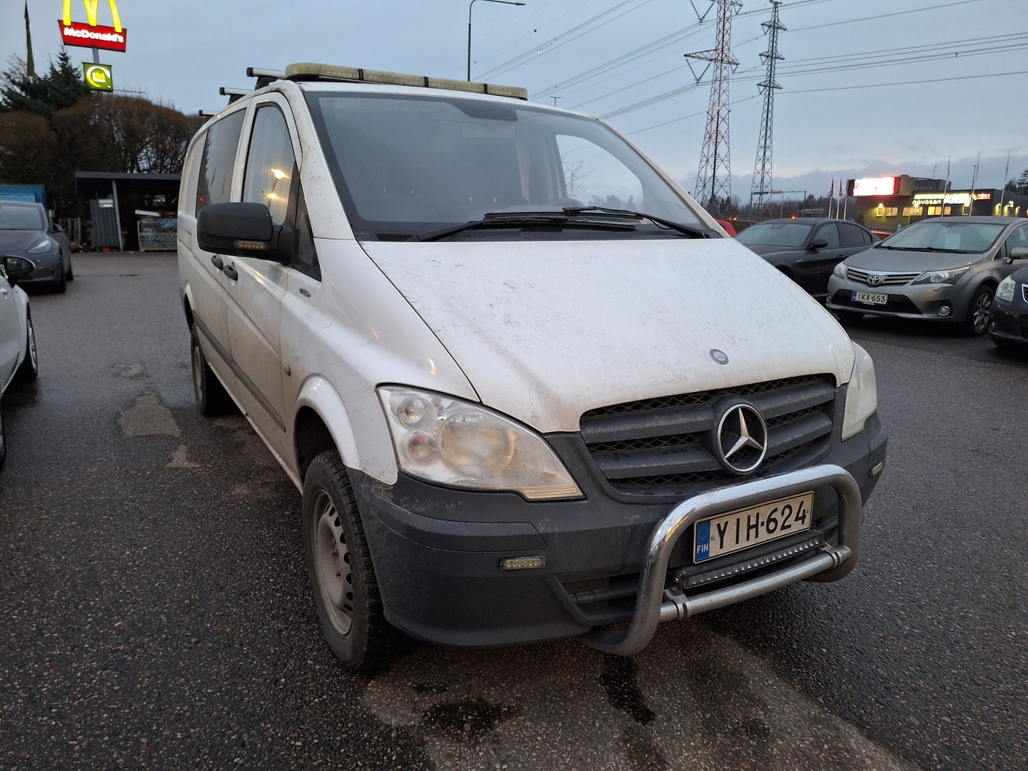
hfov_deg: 73.9
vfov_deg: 58.9
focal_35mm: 23
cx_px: 514
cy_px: 386
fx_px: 683
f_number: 1.8
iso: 250
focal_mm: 5.54
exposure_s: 1/33
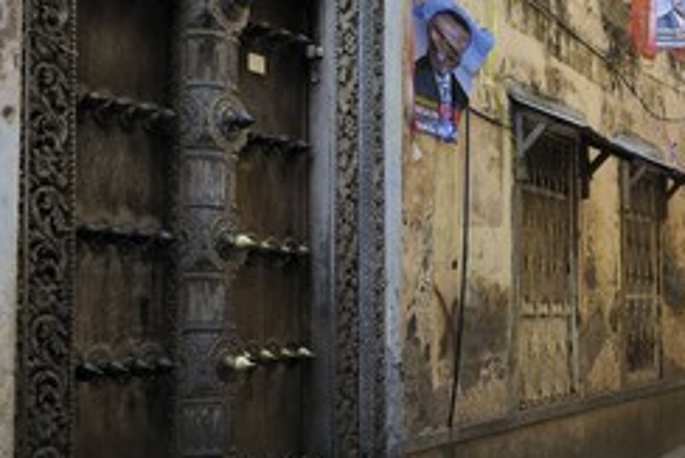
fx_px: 1047
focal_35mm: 55
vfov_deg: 24.7
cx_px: 533
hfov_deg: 35.2
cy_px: 236
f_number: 5
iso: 400
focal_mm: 32
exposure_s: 1/80
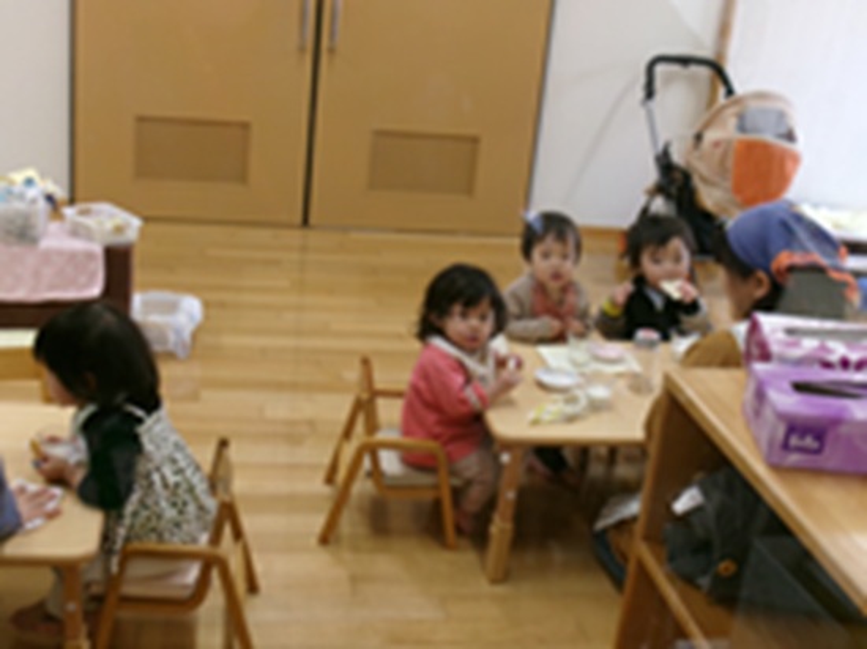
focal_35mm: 53
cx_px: 434
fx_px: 1327
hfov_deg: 36.2
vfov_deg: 27.5
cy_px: 324
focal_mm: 9.5
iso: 192
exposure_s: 1/34
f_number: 4.9
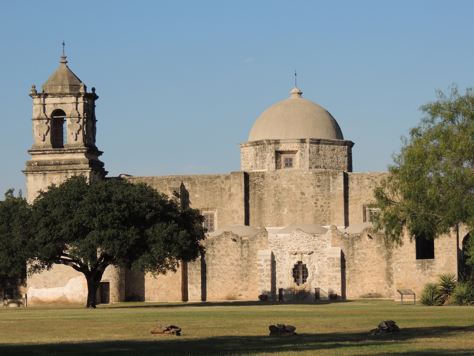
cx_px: 237
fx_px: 1643
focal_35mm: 120
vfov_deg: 12.3
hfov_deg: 16.4
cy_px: 178
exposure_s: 1/1000
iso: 100
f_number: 4.2
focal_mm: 21.4
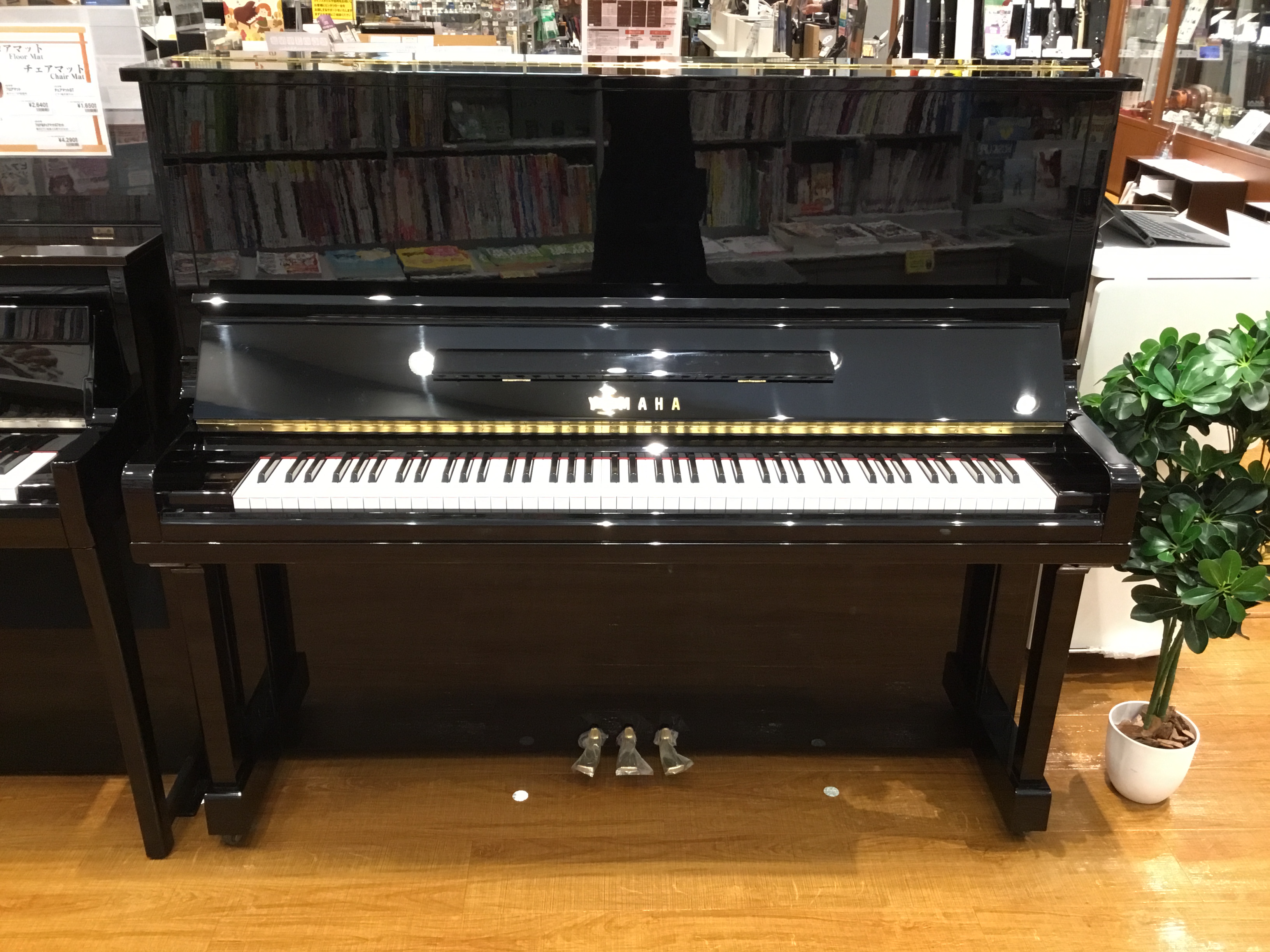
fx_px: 1137
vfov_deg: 45.4
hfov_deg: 58.4
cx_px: 635
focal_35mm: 31
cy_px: 476
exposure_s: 1/30
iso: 125
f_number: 2.4
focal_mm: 3.3
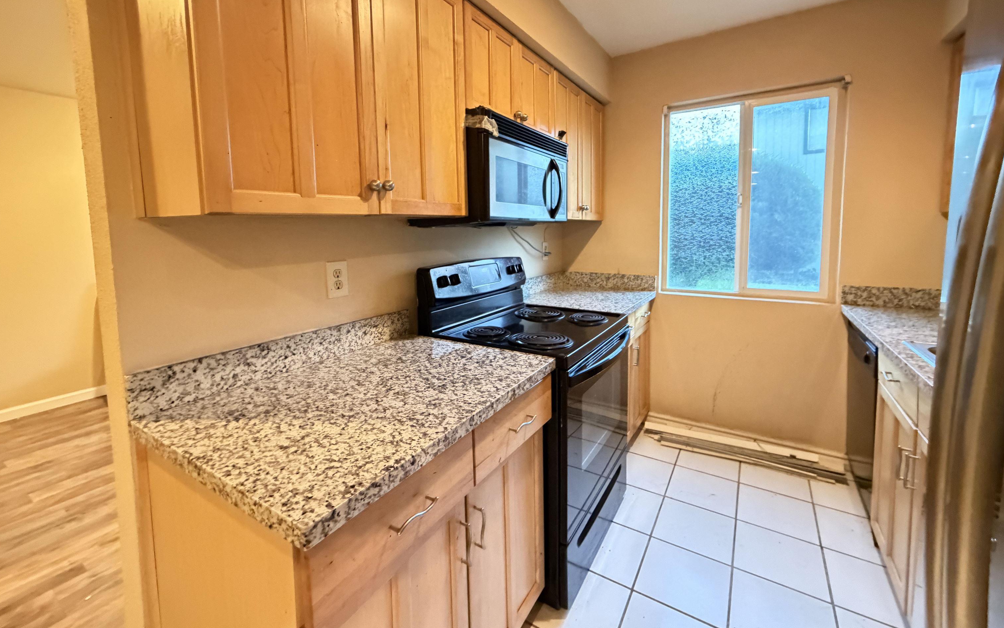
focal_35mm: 15
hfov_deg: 101.5
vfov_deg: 74.2
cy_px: 262
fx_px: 410
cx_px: 503
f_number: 2.2
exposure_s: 1/30
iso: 1600
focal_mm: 2.22
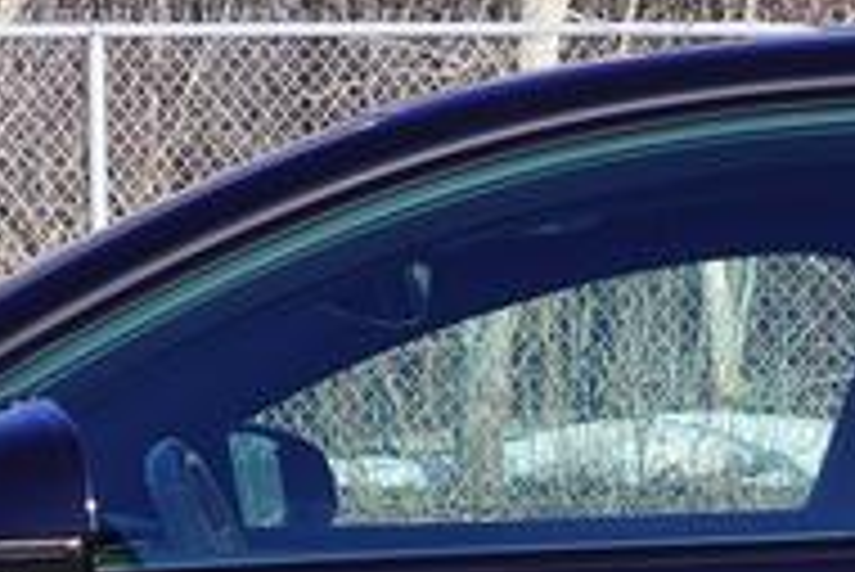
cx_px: 756
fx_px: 3850
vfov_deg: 8.1
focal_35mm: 162
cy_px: 1121
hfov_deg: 12.6
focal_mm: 16
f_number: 8
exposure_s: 1/125
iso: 100
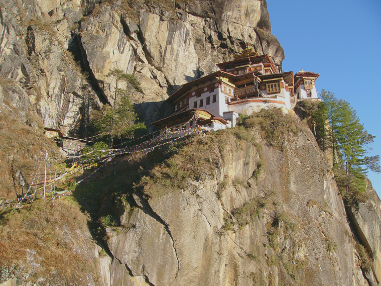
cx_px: 190
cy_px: 143
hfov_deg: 51.4
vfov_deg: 39.6
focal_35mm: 36
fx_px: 396
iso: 50
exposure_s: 1/160
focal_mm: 6
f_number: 4
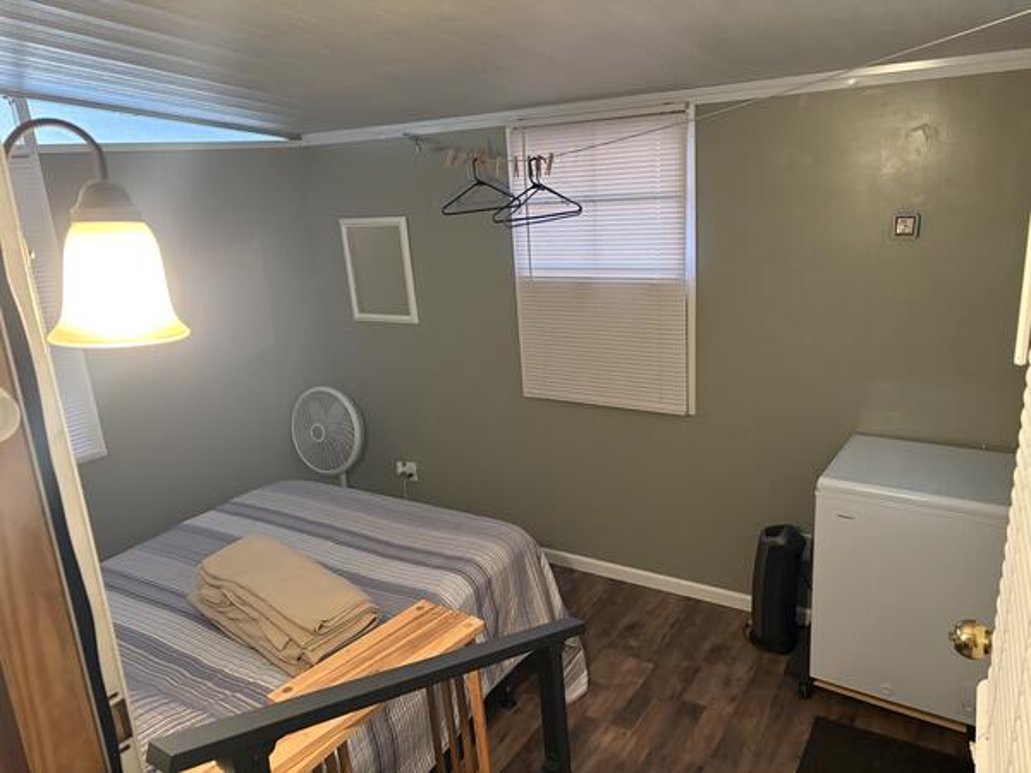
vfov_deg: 53.1
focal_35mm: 26
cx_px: 516
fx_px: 774
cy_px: 386
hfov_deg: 67.3
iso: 400
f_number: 1.6
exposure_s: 1/40
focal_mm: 5.96
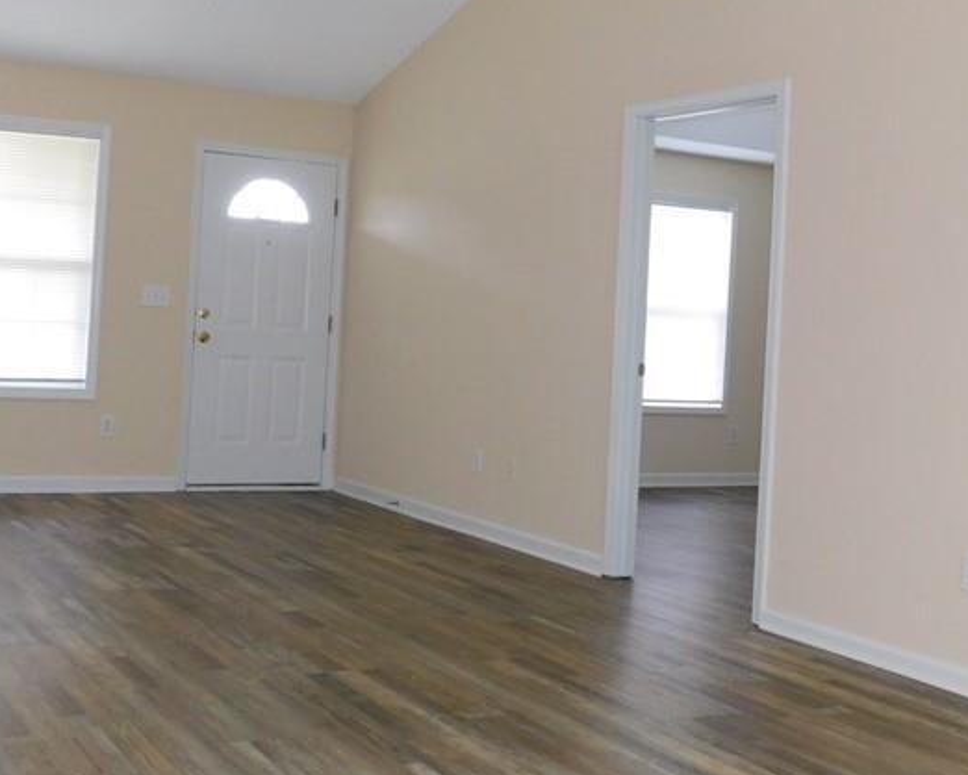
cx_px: 278
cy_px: 278
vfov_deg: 33.9
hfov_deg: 41.1
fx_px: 1261
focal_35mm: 44
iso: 200
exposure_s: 1/30
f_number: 3
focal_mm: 4
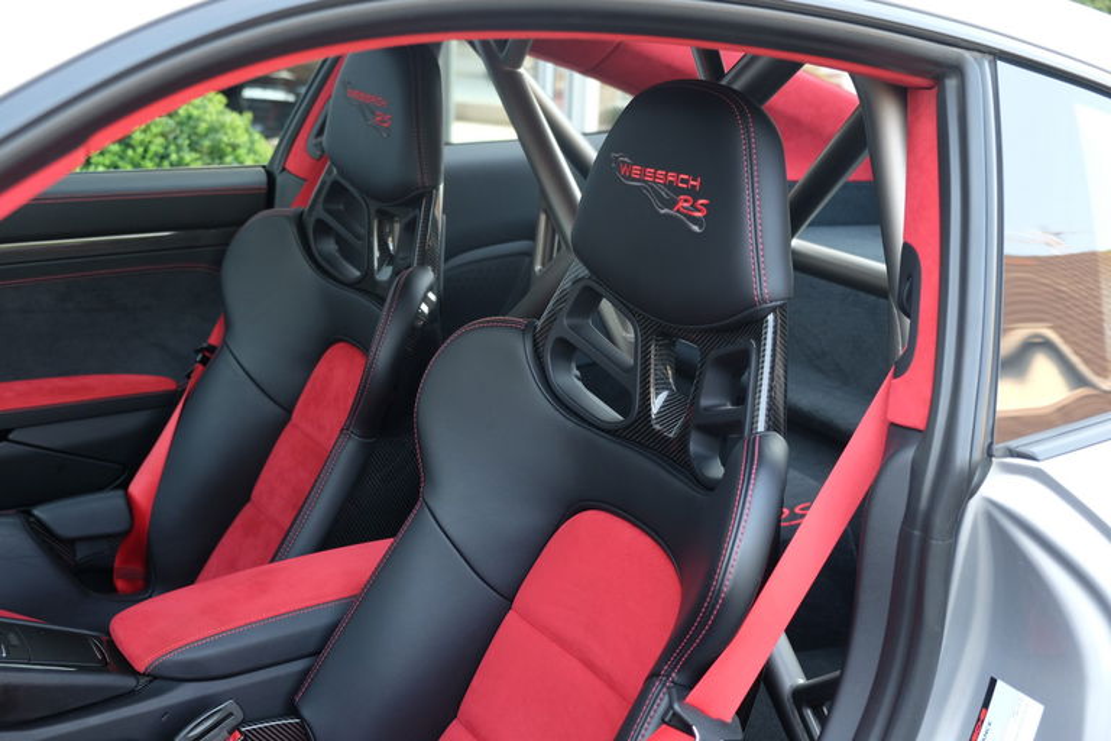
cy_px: 370
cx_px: 556
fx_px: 1389
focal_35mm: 45
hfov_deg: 43.6
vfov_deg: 29.9
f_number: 3.6
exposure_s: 1/60
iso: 400
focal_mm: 30.2
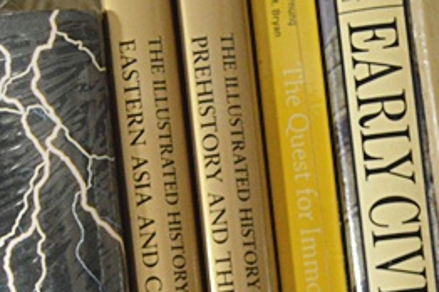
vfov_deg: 12.9
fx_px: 1254
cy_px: 370
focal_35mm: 103
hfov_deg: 19.8
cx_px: 285
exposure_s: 1/60
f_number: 3.5
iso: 1400
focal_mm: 18
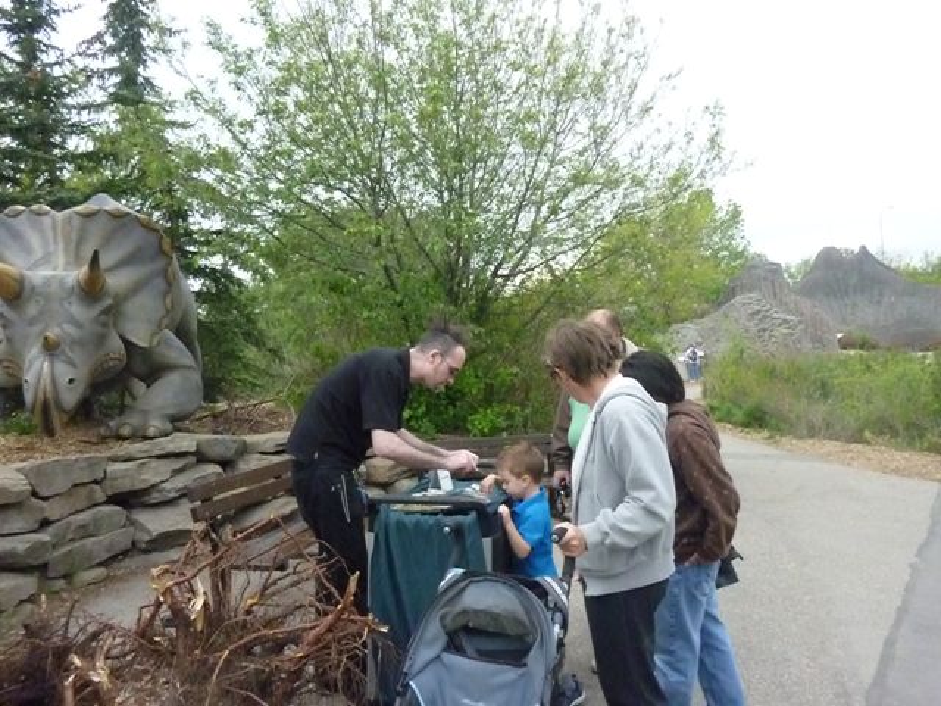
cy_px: 353
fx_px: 680
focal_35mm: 25
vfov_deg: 54.9
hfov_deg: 69.4
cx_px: 470
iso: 1600
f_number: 10
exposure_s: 1/250
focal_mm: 4.5
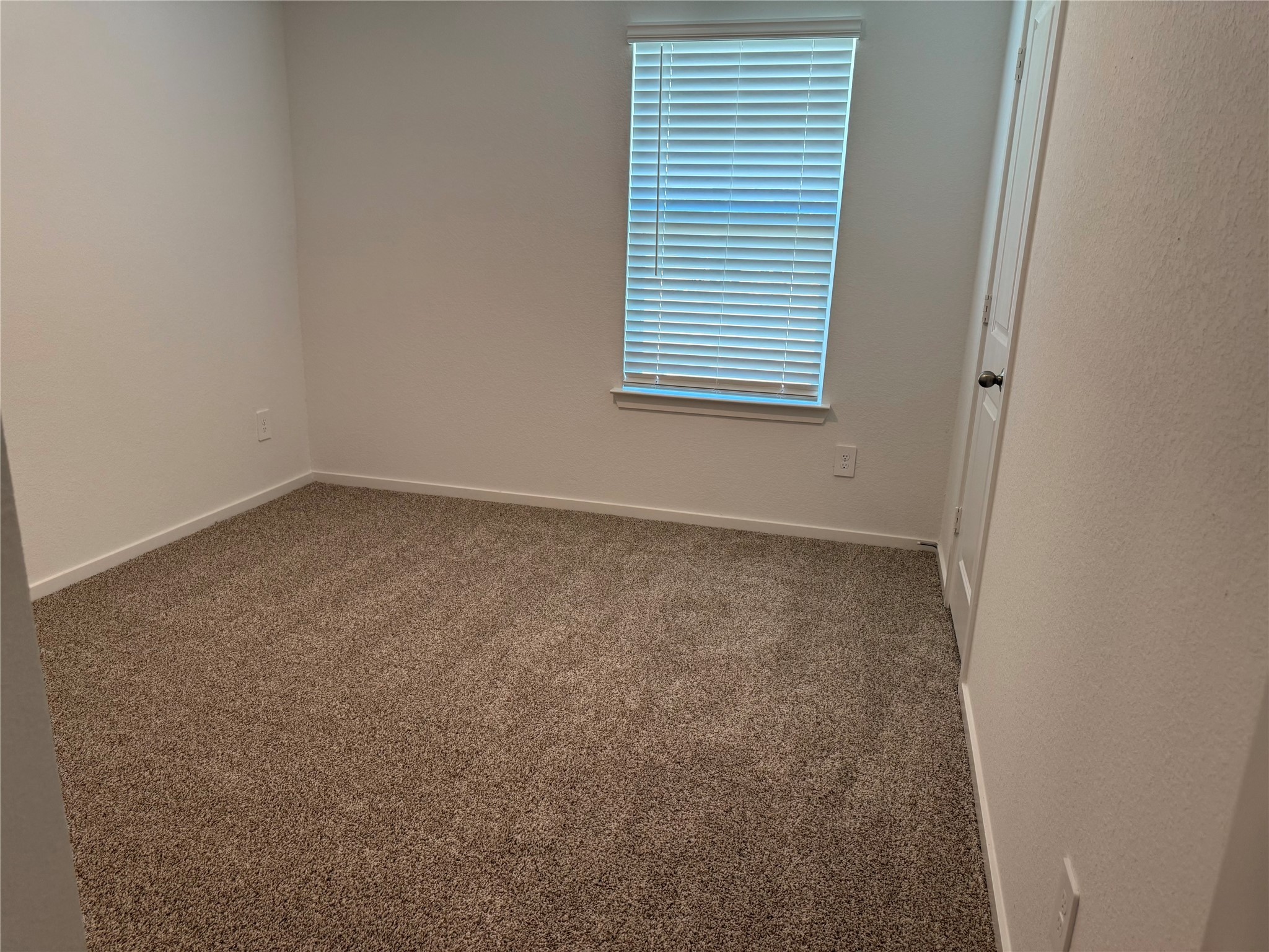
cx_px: 634
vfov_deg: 56.8
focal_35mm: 24
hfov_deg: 71.6
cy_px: 476
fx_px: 880
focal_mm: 6.76
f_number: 1.78
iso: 160
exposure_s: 1/120
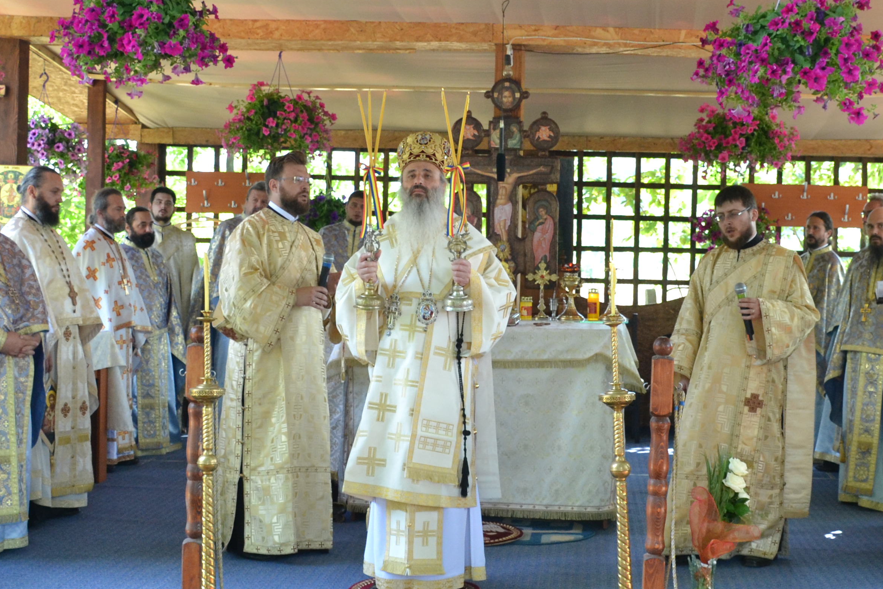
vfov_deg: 23.0
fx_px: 1447
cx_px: 516
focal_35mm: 59
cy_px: 273
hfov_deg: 33.9
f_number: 5
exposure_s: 1/100
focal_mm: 20
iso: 800
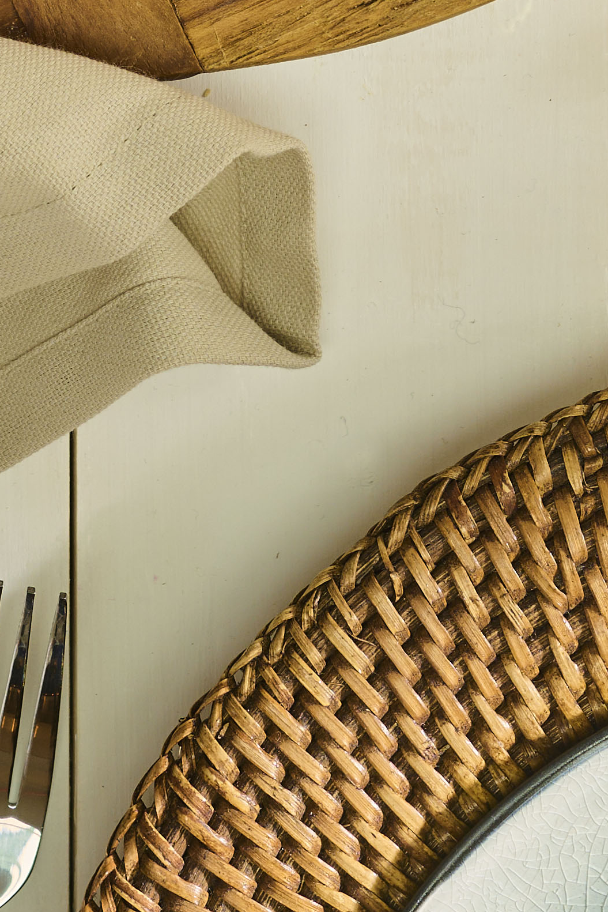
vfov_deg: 6.3
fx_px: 8130
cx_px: 146
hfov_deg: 4.3
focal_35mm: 321
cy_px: -670
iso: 320
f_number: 6.7
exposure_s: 1/40
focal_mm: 85
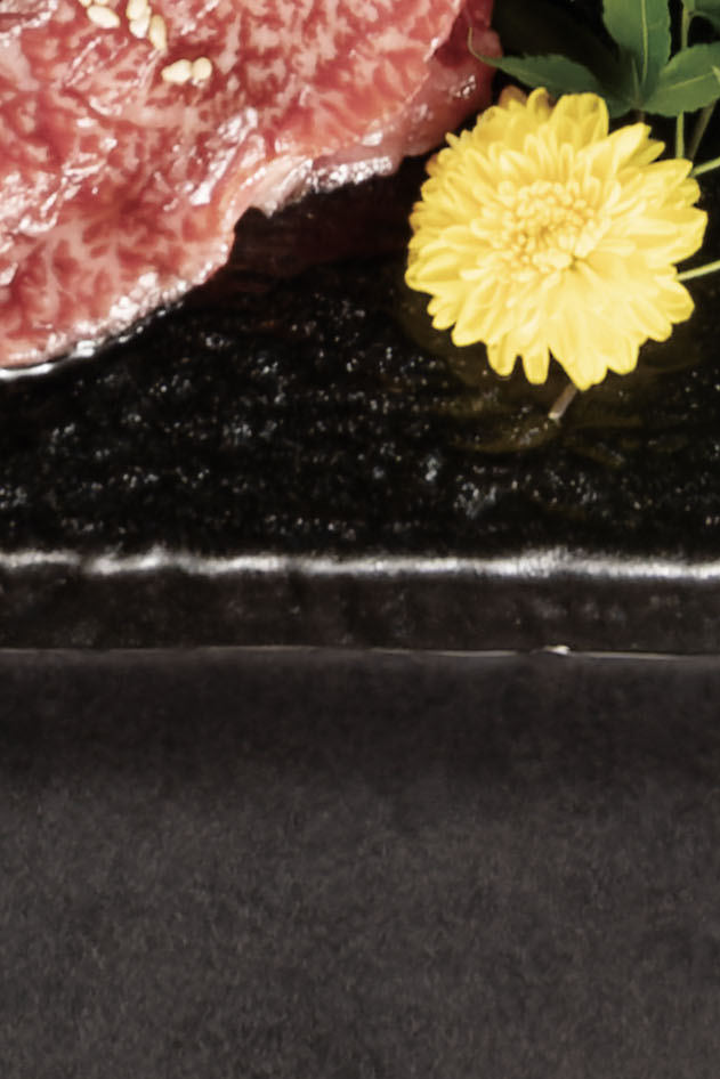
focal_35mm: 275
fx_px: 8246
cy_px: -2048
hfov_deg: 5.0
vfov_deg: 6.8
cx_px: 76
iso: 400
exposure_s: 1/125
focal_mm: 44
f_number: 13
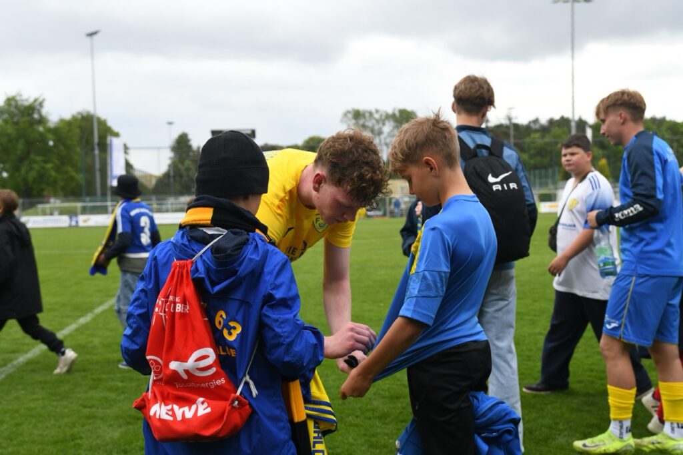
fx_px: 853
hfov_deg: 43.6
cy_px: 228
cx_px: 342
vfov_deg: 29.8
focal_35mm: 45
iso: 1250
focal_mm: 45
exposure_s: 1/1600
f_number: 5
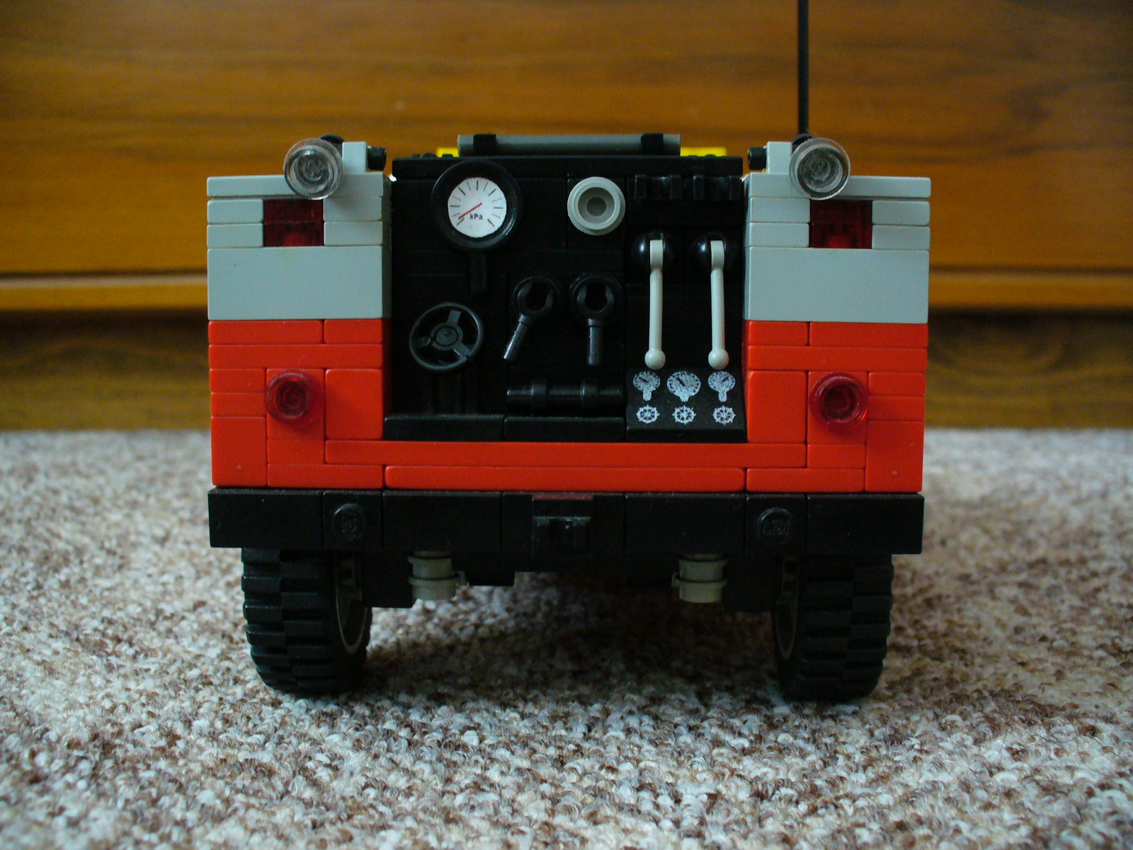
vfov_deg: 38.7
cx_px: 566
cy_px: 425
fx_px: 1211
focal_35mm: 37
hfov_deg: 50.1
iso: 200
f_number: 2.8
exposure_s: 1/8
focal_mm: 6.1
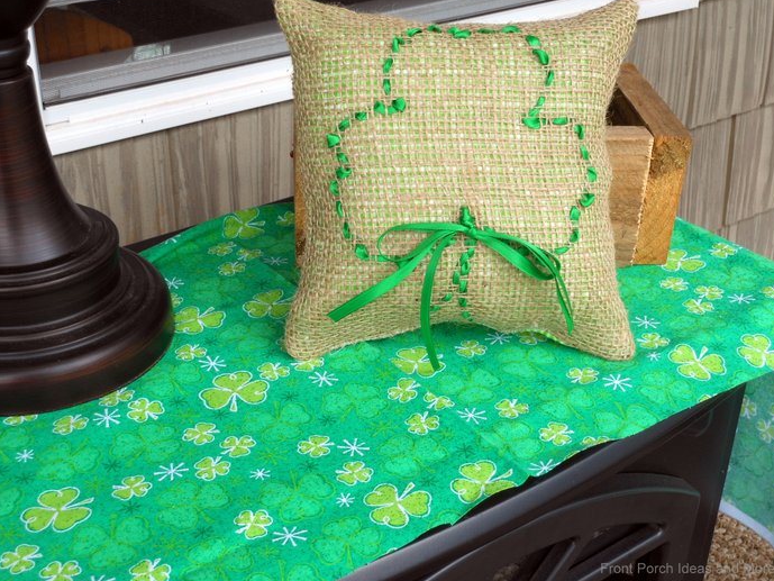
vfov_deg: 29.7
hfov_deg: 38.9
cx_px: 384
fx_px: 1096
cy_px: 268
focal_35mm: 49
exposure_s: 1/40
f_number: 4.6
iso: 80
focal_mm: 8.1
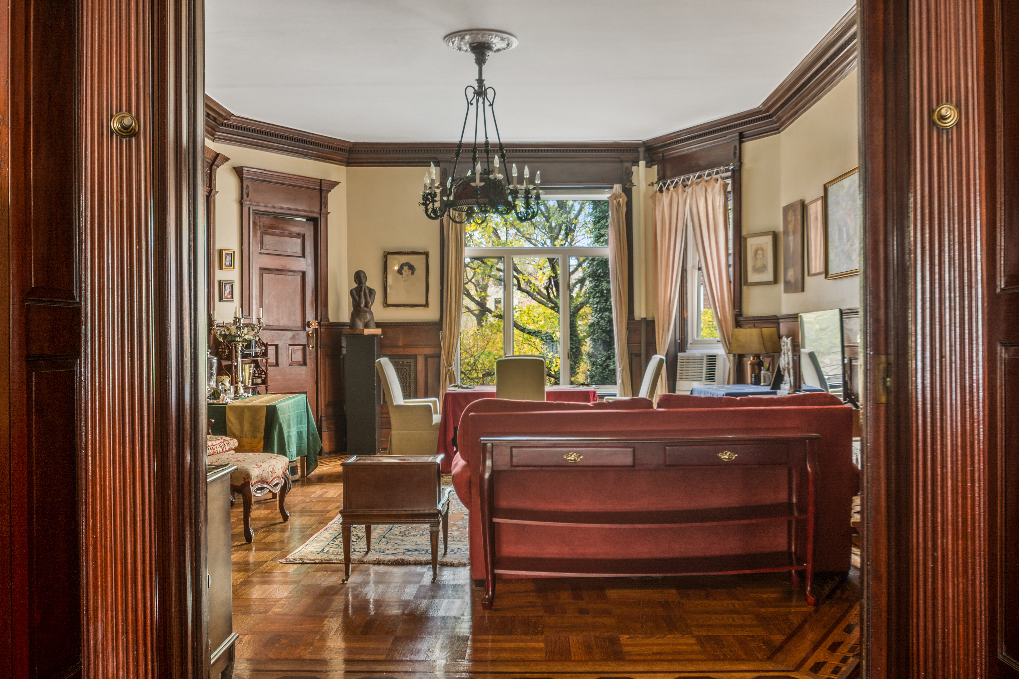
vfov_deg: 36.9
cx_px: 510
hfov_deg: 53.1
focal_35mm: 36
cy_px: 340
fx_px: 1019
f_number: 8
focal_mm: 24
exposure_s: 6
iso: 100
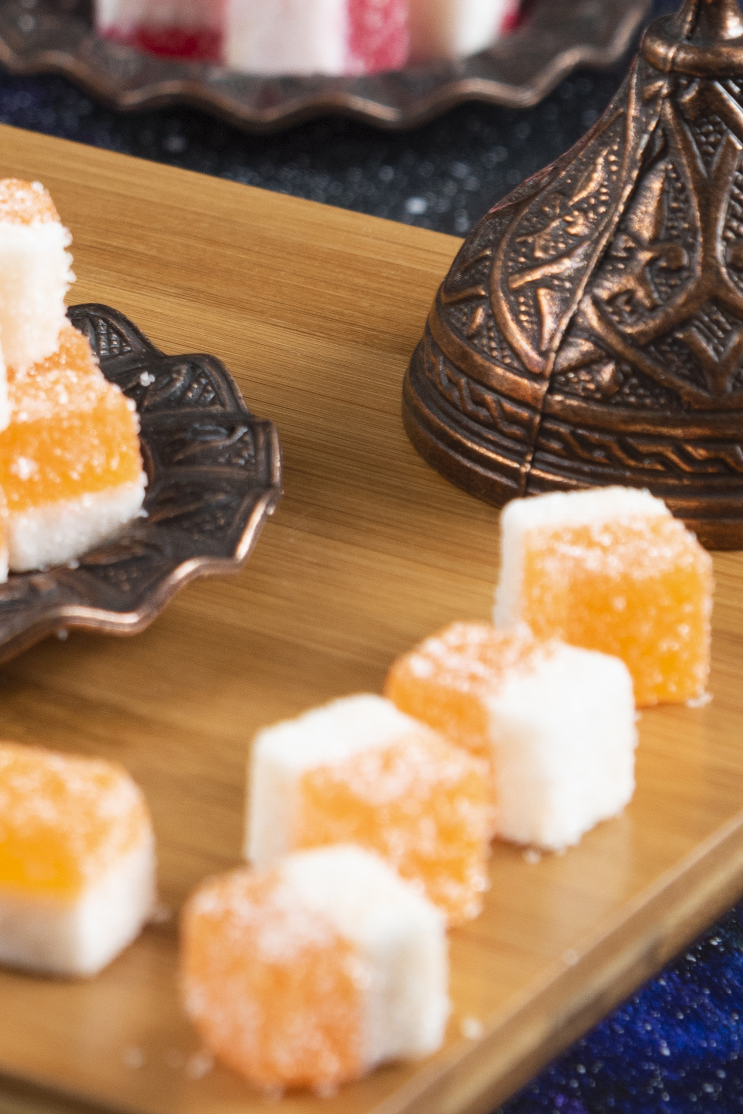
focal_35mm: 325
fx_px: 10053
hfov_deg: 4.2
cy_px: -110
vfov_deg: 6.3
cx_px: -459
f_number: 8
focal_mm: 98
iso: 320
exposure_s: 1/100
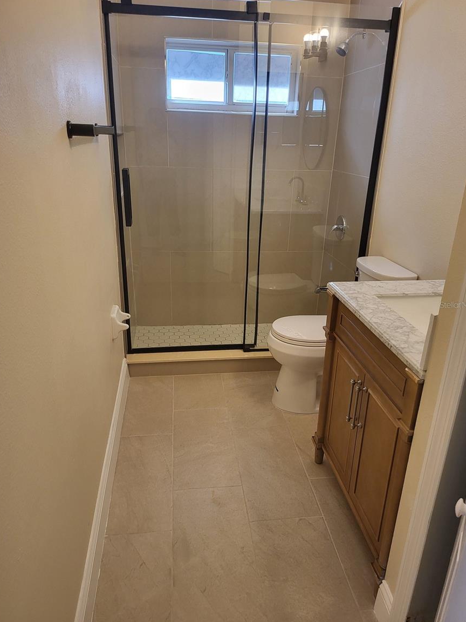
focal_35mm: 25
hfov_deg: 54.9
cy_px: 305
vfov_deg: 69.4
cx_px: 235
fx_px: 449
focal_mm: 5
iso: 160
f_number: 1.8
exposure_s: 1/120
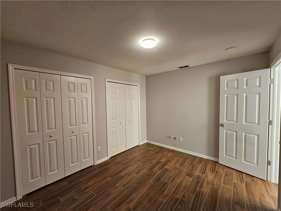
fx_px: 106
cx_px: 140
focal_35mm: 13
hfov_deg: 106.2
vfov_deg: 89.9
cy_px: 106
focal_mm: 2.2
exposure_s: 1/60
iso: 320
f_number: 2.2
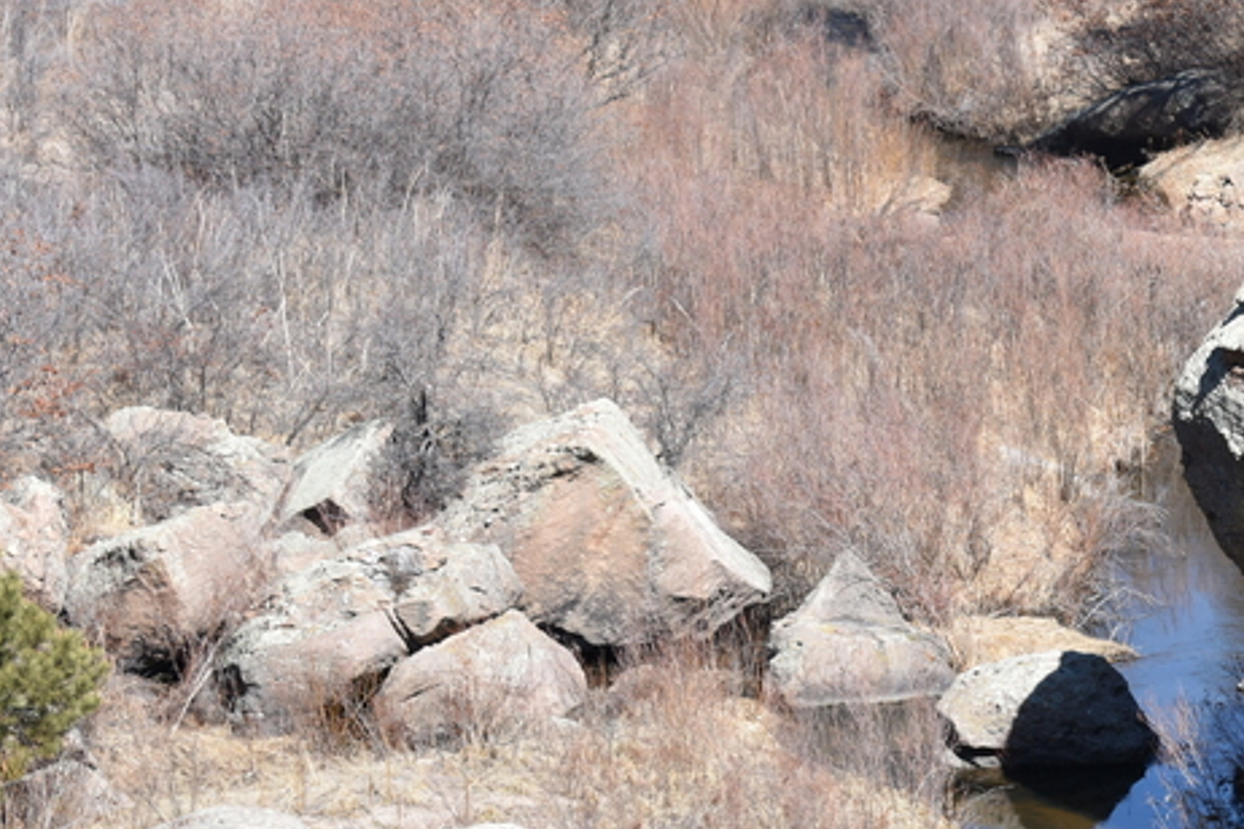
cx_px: 1581
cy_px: 643
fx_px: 6703
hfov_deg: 10.4
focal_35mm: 194
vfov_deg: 7.1
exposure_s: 1/250
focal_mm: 70
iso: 100
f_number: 8
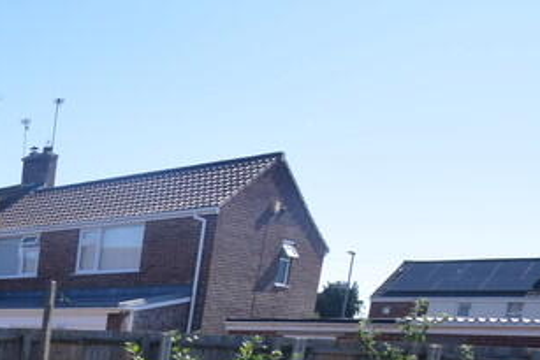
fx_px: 750
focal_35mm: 50
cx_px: -317
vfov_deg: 23.1
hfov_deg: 25.9
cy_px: 501
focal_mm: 10
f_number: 8
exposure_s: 1/250
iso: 200
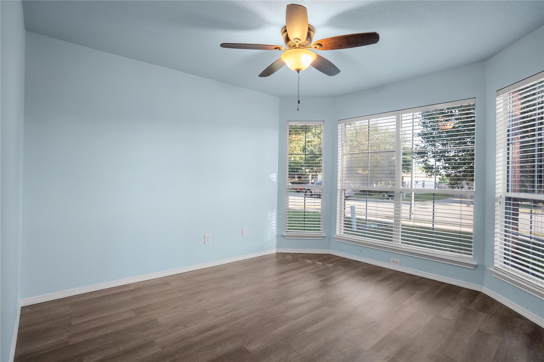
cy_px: 181
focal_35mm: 17
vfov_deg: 70.4
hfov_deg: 93.3
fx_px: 257
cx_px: 272
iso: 100
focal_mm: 17
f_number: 4
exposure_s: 1/30
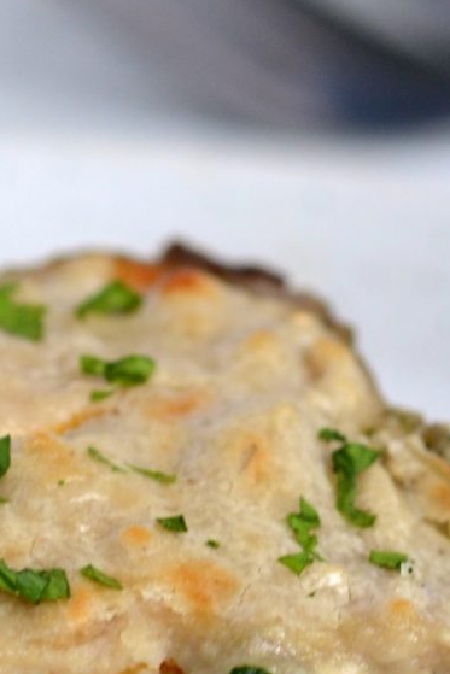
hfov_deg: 2.4
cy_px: 324
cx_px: -166
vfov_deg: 3.6
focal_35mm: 577
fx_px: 10808
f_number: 5
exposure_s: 1/100
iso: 400
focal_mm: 105
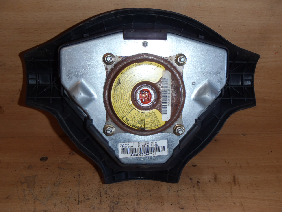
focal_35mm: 38
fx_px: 310
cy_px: 106
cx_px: 141
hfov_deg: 49.0
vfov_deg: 37.7
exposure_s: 1/40
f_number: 4.6
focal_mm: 6.83
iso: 100
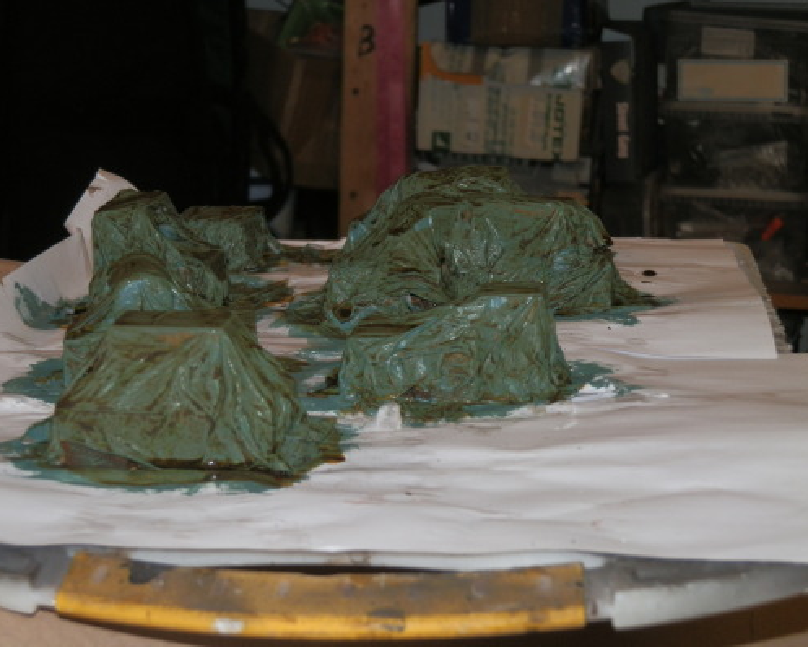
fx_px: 1938
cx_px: 379
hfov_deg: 23.5
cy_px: 324
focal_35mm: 81
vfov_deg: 19.0
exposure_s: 1/125
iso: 100
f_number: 3.9
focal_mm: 13.82
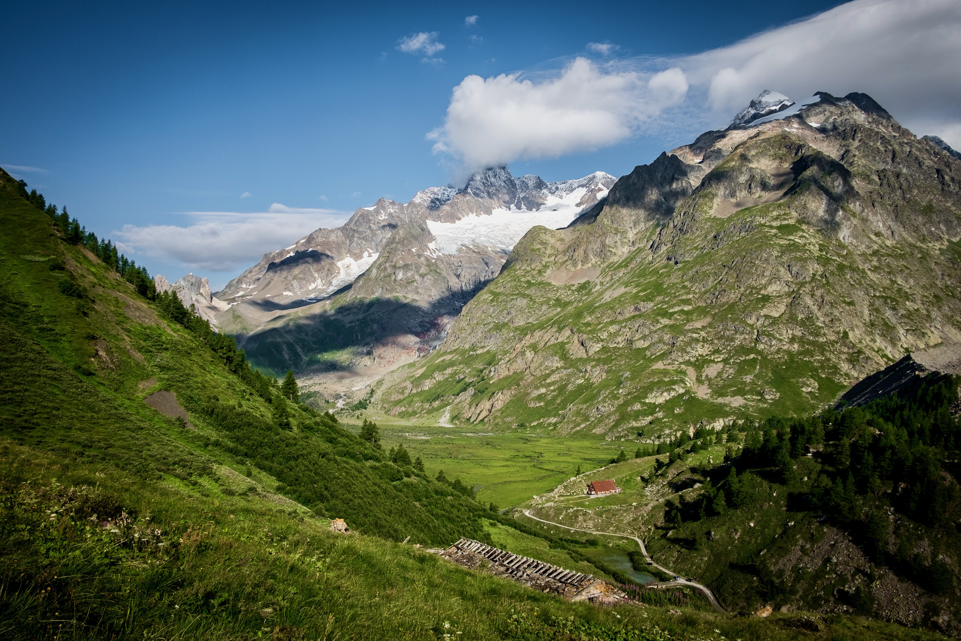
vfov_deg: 47.9
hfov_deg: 67.4
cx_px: 480
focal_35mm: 27
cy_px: 320
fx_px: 721
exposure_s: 1/950
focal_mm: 18
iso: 200
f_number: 7.1
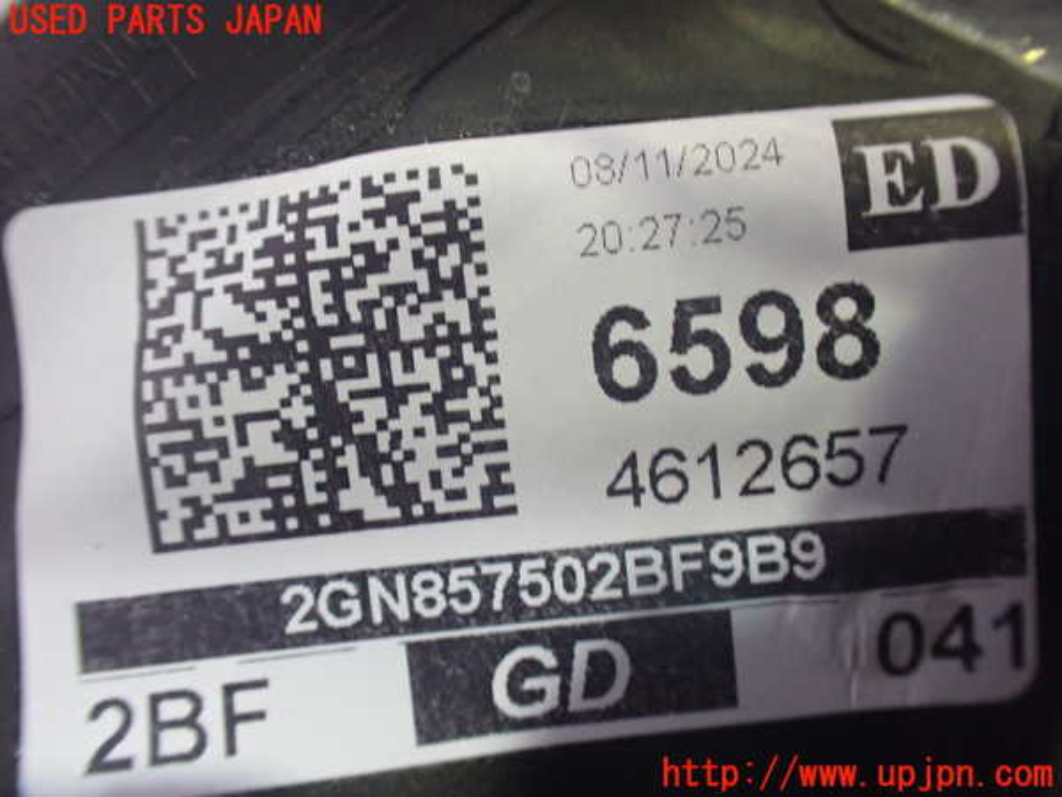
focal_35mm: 30
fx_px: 920
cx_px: 531
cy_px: 398
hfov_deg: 60.0
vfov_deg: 46.8
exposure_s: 1/30
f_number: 2.3
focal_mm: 5.4
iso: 800
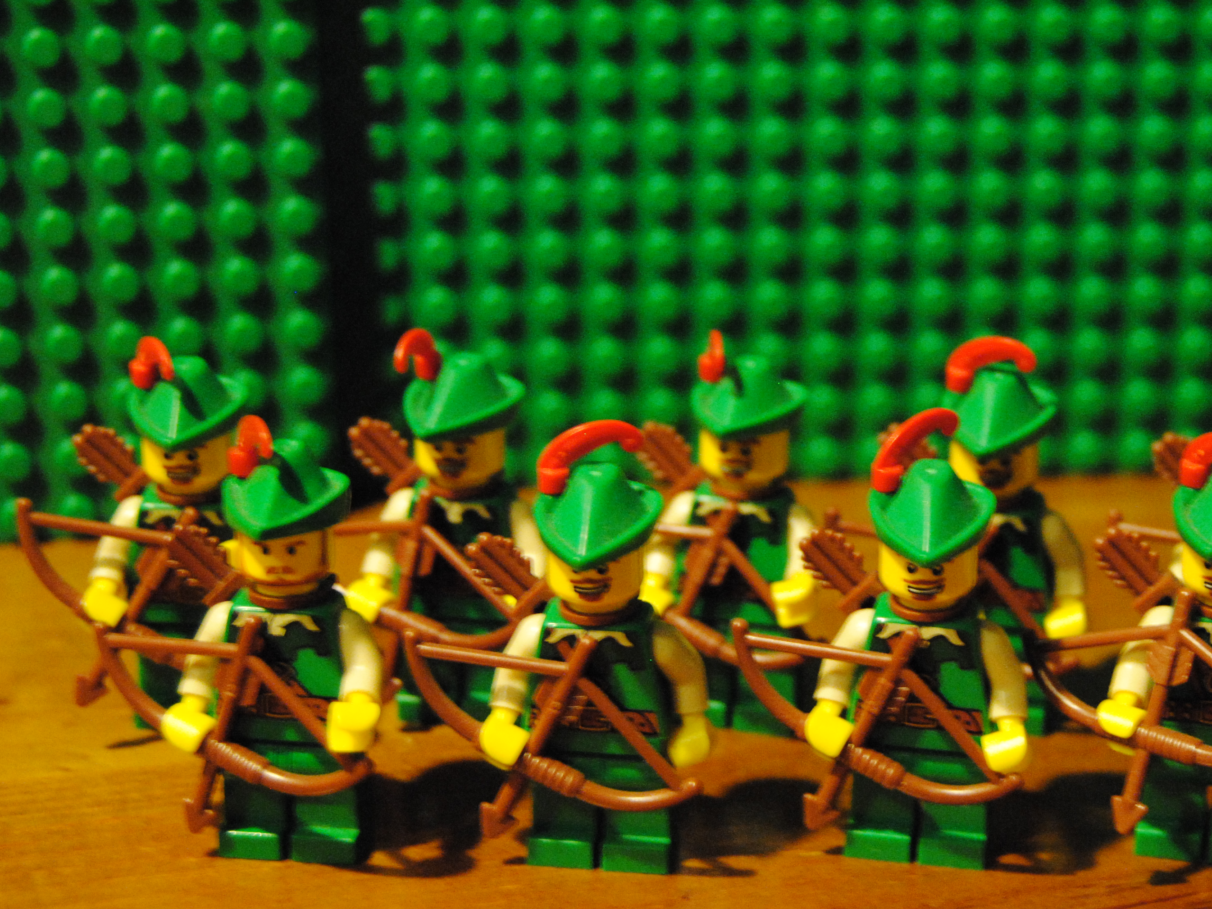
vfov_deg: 18.7
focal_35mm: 79
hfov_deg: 24.6
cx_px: 829
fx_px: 2766
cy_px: 493
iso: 1600
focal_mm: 38
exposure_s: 1/10
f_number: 4.8
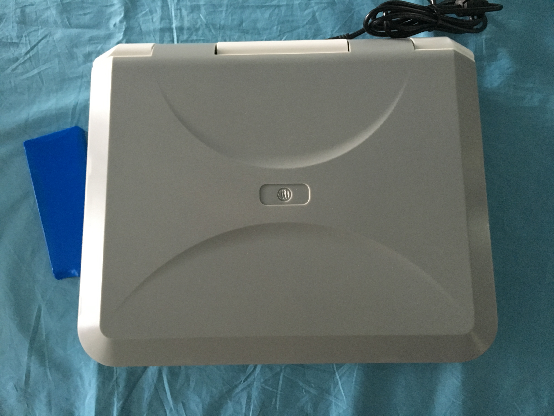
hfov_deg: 61.7
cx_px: 277
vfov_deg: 48.2
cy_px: 208
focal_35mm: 29
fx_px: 464
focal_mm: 4.15
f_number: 2.2
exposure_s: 1/17
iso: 200
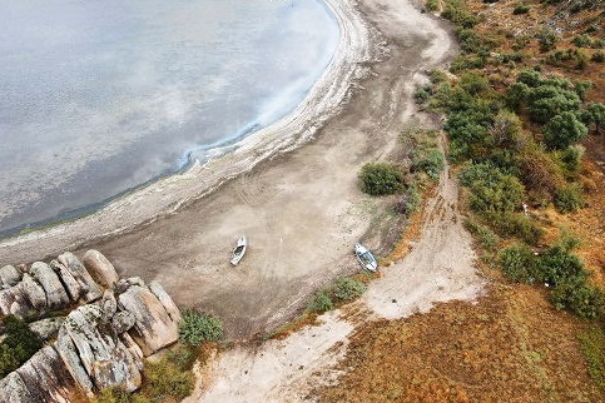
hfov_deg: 60.0
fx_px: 521
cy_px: 194
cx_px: 261
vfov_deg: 42.3
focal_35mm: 31
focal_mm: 4.5
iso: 100
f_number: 2.8
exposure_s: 1/250
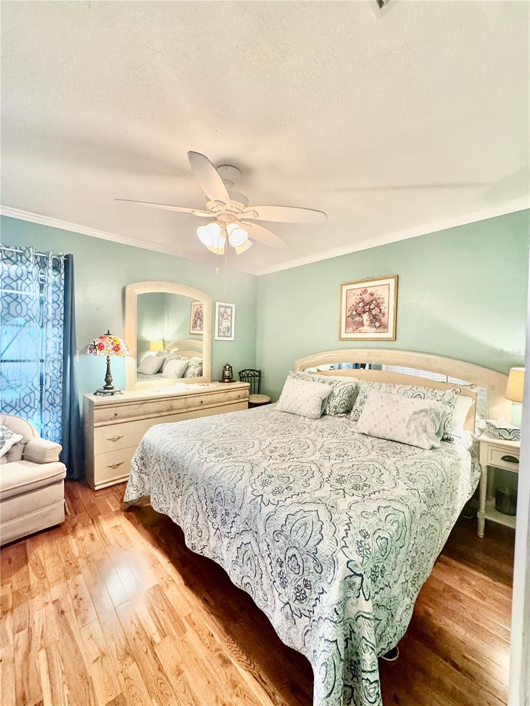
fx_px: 286
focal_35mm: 14
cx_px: 265
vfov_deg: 102.1
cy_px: 353
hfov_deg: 85.7
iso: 320
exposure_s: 1/60
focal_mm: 2.22
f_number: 2.2
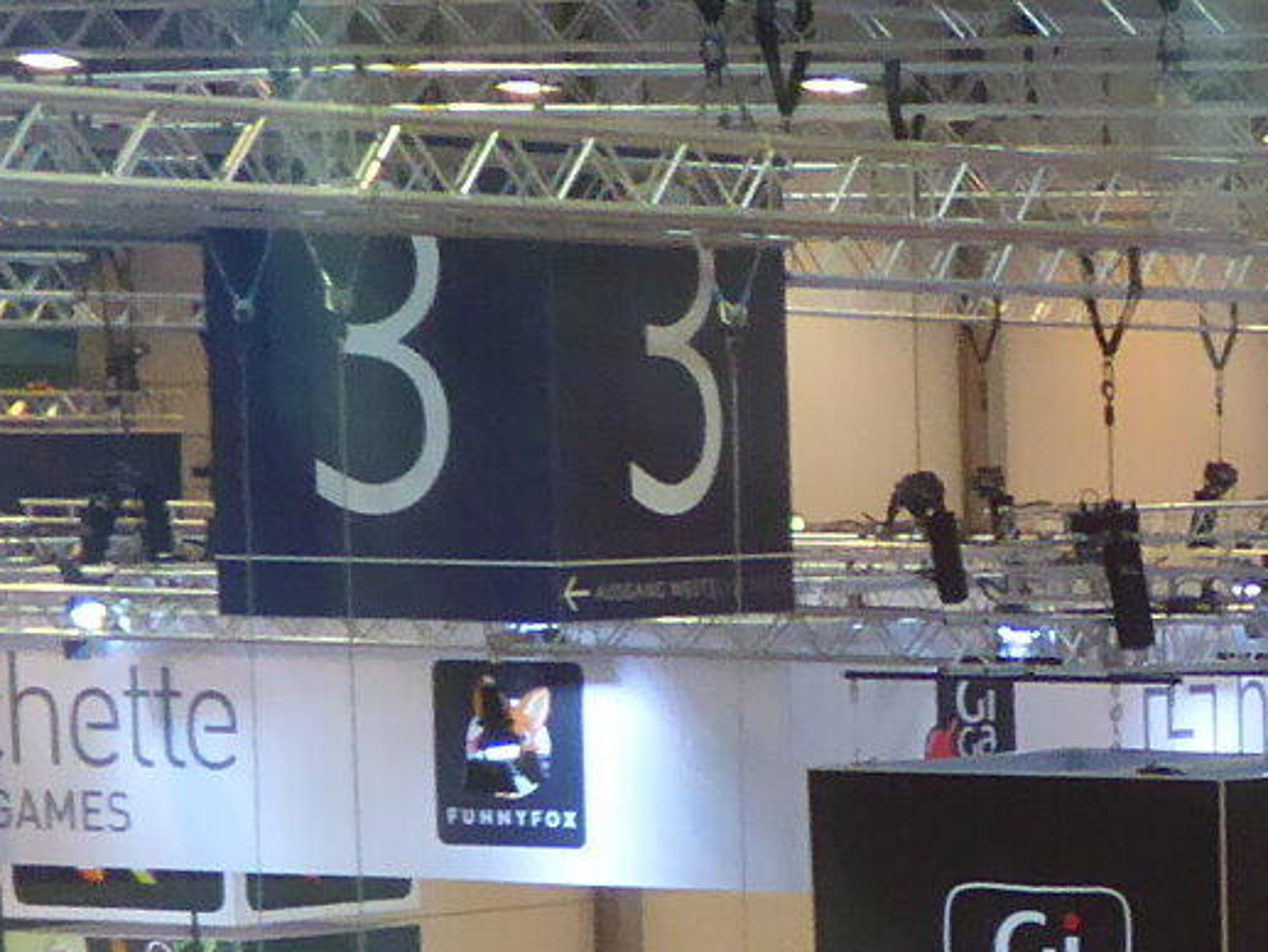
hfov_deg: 9.3
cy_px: 2019
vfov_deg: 6.9
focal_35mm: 208
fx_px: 7621
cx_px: 1854
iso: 400
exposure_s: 1/30
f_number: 3.8
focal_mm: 7.2
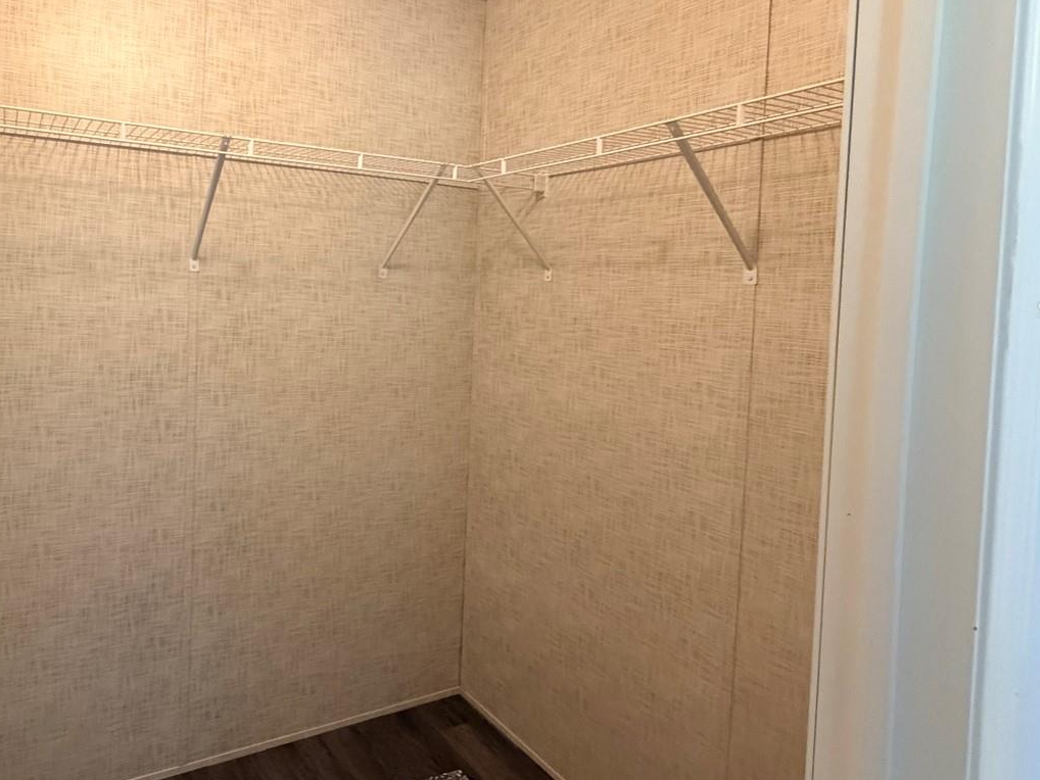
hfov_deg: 73.2
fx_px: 661
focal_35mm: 22
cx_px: 317
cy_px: 309
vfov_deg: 60.6
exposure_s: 1/60
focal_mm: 2.22
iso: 640
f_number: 2.2
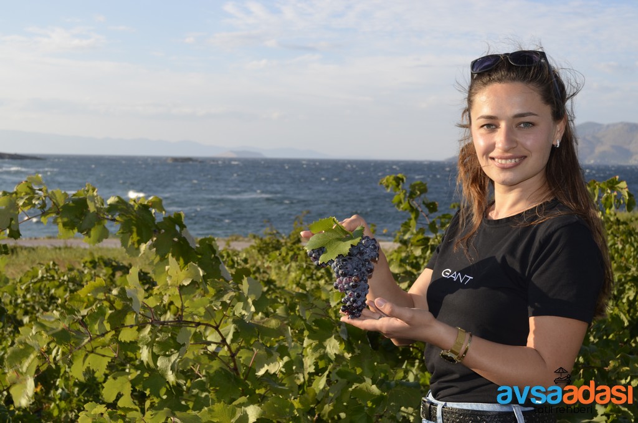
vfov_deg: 25.6
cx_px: 319
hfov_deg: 37.9
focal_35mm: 52
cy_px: 212
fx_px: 928
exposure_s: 1/200
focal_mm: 35
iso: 100
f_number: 8
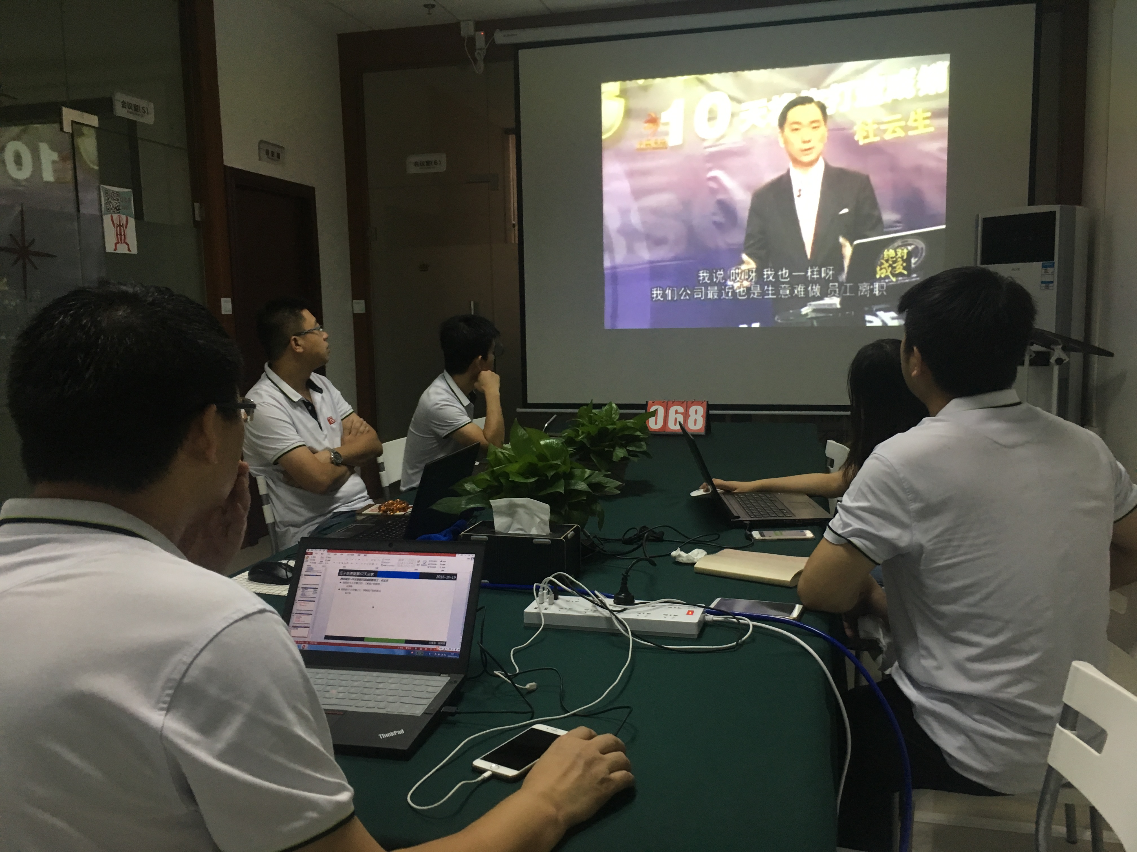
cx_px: 568
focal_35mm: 29
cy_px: 426
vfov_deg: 48.2
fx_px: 953
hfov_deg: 61.7
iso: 125
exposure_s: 1/33
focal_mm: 4.15
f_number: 2.2
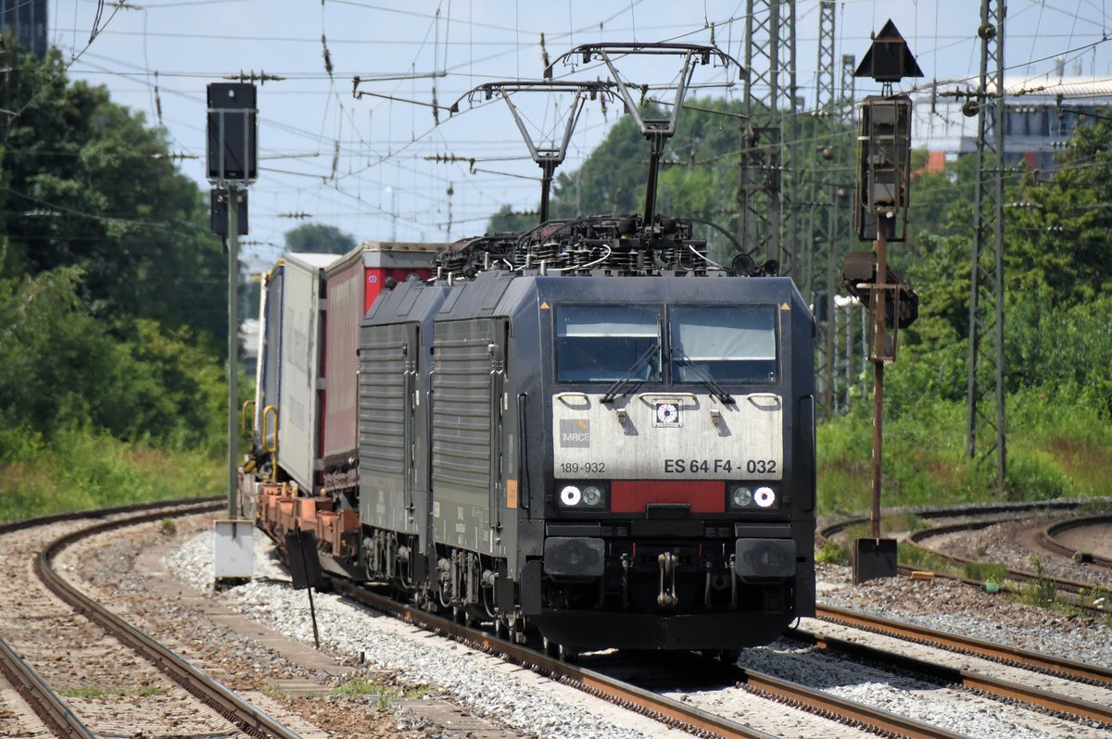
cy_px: 370
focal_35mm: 450
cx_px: 556
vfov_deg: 3.0
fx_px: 13888
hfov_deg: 4.6
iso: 400
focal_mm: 300
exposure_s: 1/1000
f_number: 7.1
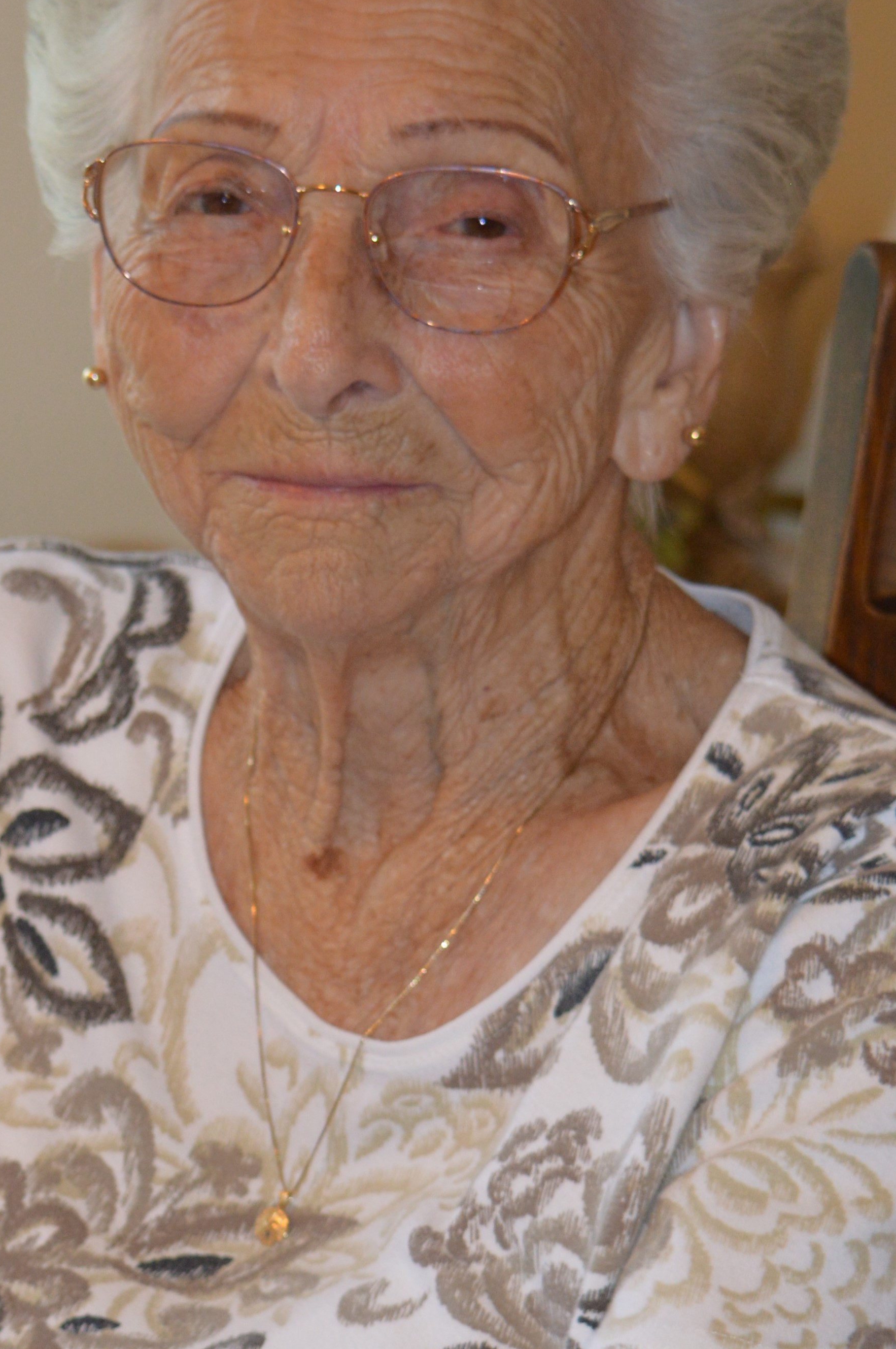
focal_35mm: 119
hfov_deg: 11.5
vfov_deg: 17.2
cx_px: 406
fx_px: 4441
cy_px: 542
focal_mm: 55
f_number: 4.5
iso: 640
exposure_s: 1/60
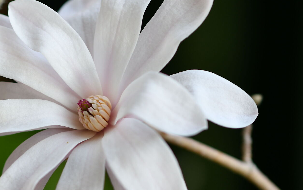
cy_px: 113
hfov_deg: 7.9
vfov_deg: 5.0
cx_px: 54
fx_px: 2180
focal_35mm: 264
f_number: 3.3
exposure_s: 1/250
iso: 100
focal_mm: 90
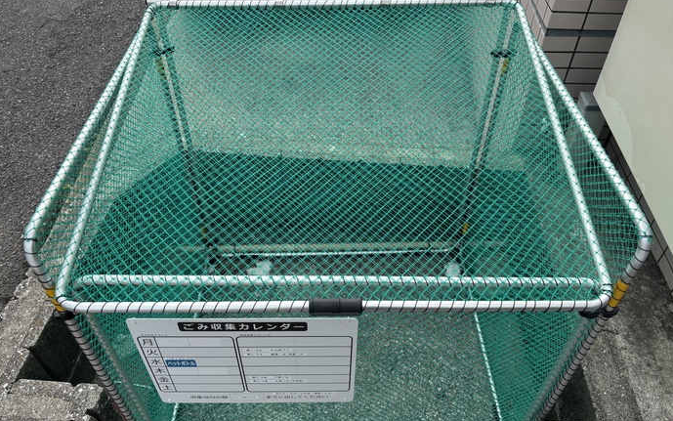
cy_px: 227
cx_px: 338
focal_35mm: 28
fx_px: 514
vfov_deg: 44.5
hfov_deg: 66.5
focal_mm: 5.96
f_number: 1.6
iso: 50
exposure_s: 1/1152
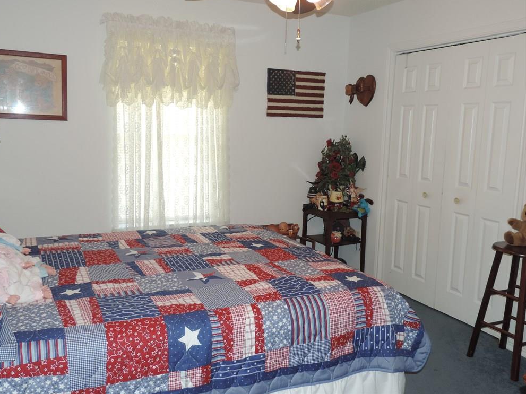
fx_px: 471
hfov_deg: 58.3
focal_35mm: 31
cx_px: 255
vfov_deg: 45.4
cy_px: 192
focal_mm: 5.3
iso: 200
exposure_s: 1/30
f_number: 3.1
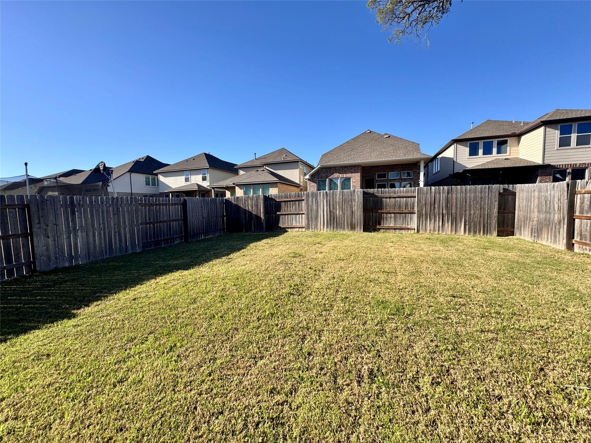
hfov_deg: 102.1
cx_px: 296
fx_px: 239
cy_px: 222
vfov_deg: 85.7
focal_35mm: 14
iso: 50
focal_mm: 2.22
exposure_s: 1/1094
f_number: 2.2
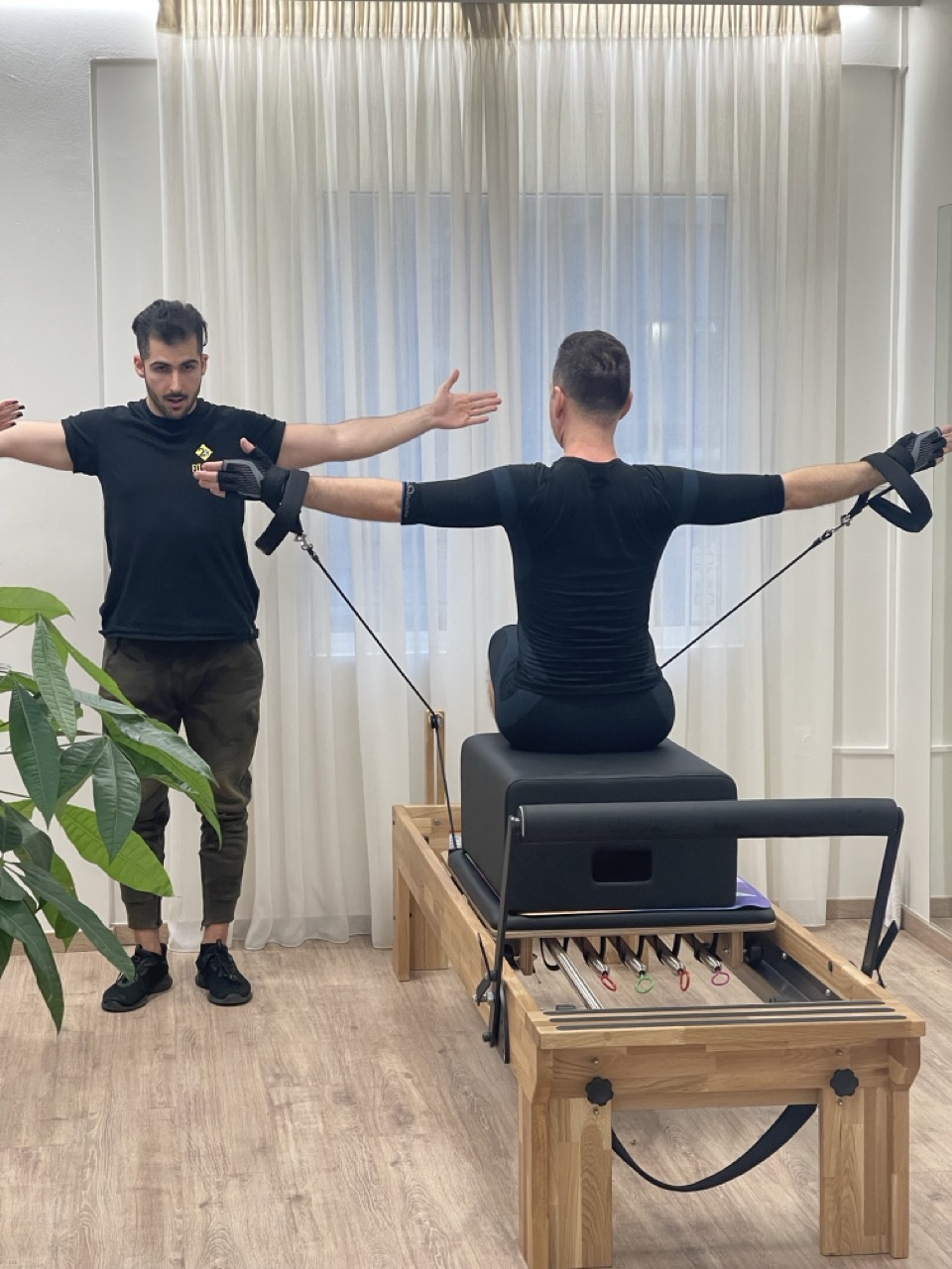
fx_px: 2347
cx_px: 476
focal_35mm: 64
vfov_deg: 30.3
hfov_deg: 22.9
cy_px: 634
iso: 160
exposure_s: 1/99
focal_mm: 7.5
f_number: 2.2
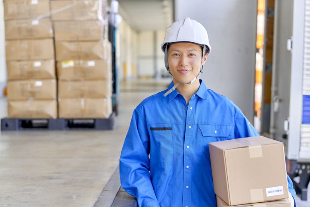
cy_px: 104
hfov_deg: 23.9
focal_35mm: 85
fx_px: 732
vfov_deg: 16.1
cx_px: 155
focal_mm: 85
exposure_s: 1/250
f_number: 3.5
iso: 200
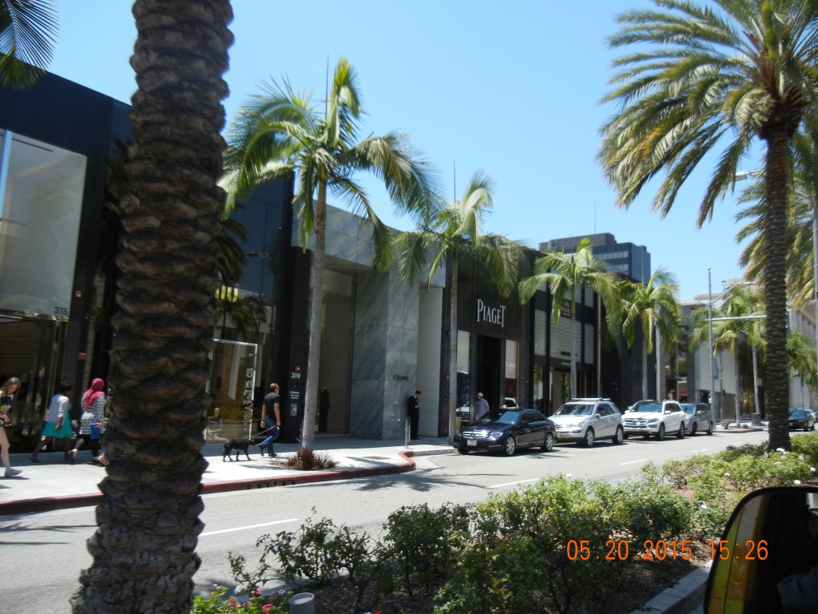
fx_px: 709
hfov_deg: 60.0
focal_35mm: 30
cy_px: 307
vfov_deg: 46.8
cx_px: 409
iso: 160
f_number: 3.5
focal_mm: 5.4
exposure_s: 1/816
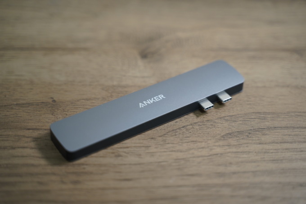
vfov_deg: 18.2
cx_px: 153
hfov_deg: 27.0
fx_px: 637
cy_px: 102
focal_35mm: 75
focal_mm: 75
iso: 800
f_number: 2.8
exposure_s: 1/125
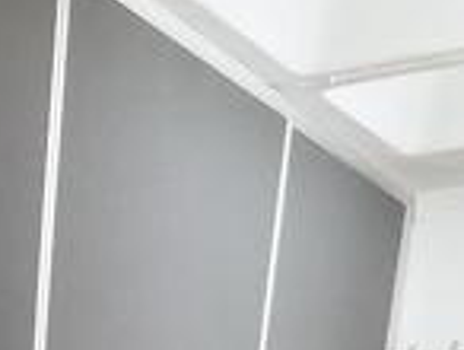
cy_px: 862
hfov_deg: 18.4
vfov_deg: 12.3
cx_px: -254
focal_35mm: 93
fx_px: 1249
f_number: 2.4
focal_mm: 1.78
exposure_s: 1/33.3
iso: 250
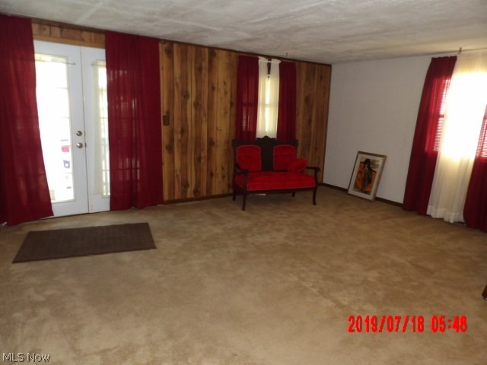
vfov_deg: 56.8
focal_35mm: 24
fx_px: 338
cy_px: 182
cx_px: 244
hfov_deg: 71.6
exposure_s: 1/30
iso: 294
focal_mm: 4.3
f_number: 3.2
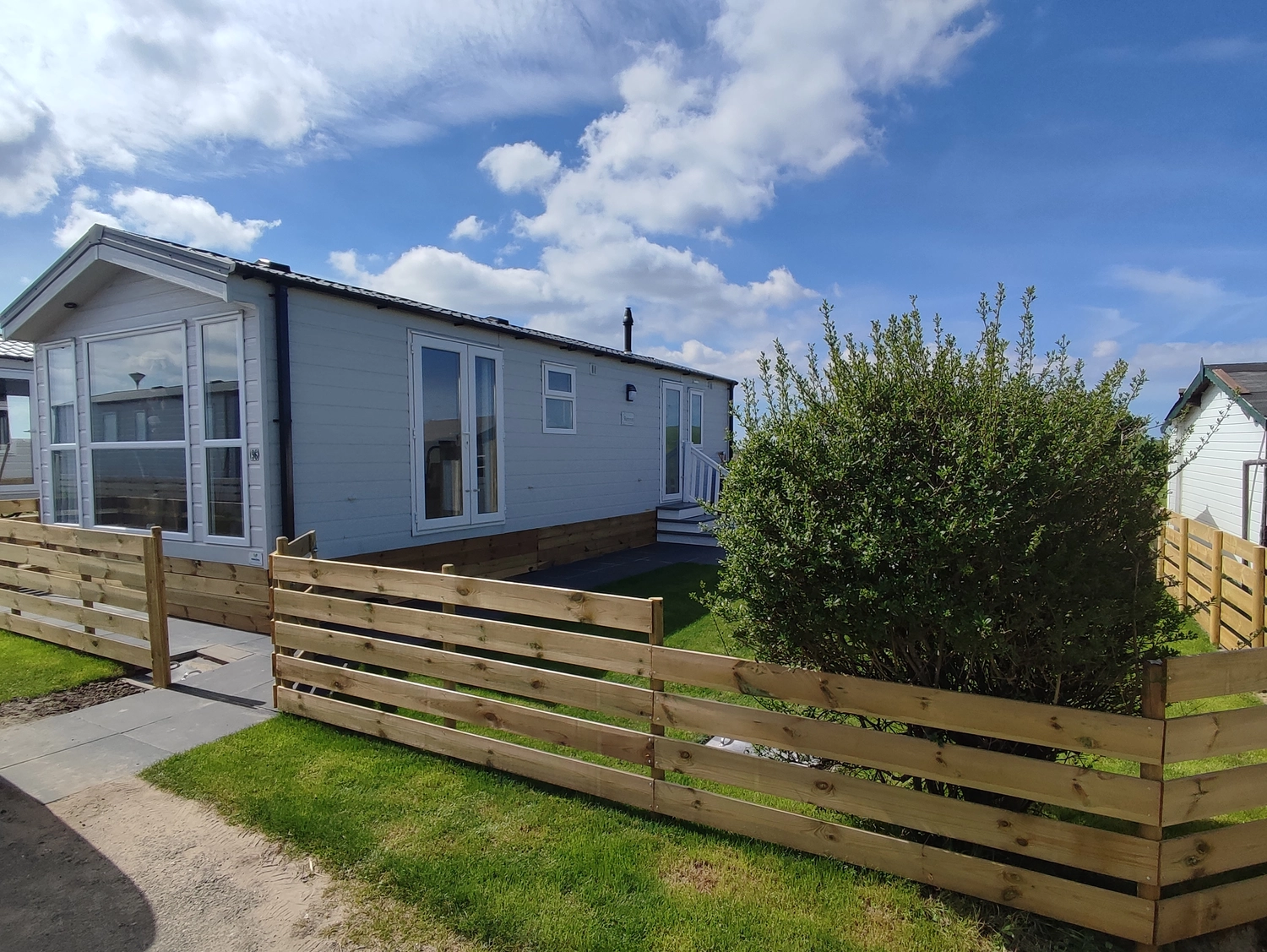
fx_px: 586
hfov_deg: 94.5
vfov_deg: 78.2
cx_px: 634
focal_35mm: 16
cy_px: 476
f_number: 2.2
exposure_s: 1/2890
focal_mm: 1.65
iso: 50
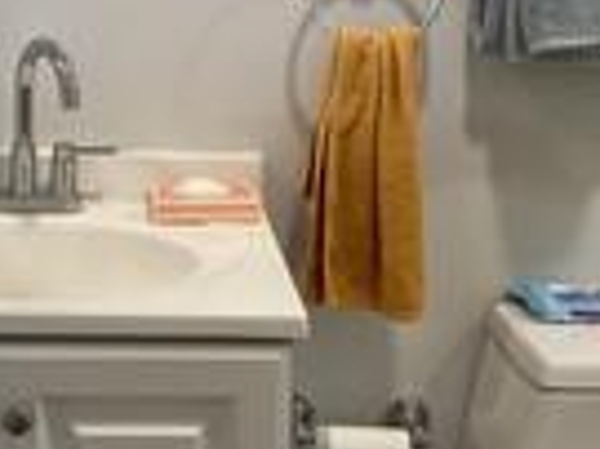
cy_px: 160
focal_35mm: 77
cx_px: 138
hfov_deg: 25.0
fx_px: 1333
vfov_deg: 19.1
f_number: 1.8
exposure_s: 1/60
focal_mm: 4.25
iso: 80
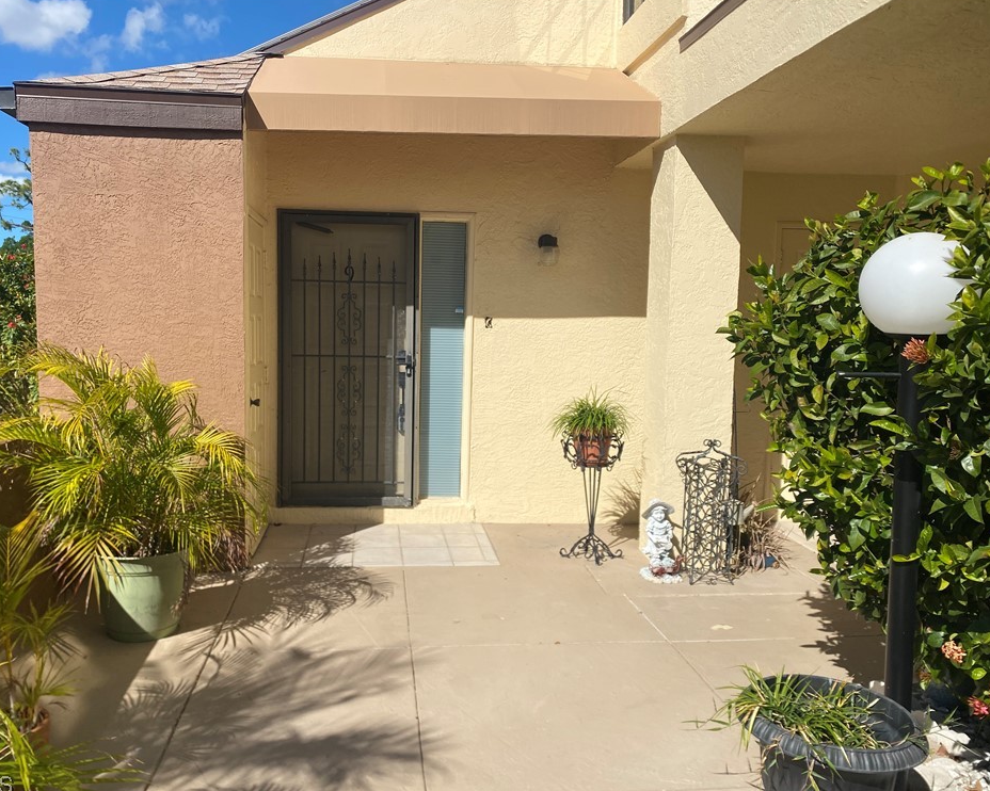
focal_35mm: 28
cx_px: 458
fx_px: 820
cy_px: 400
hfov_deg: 62.1
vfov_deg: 51.5
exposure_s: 1/4808
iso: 32
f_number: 1.8
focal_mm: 4.25
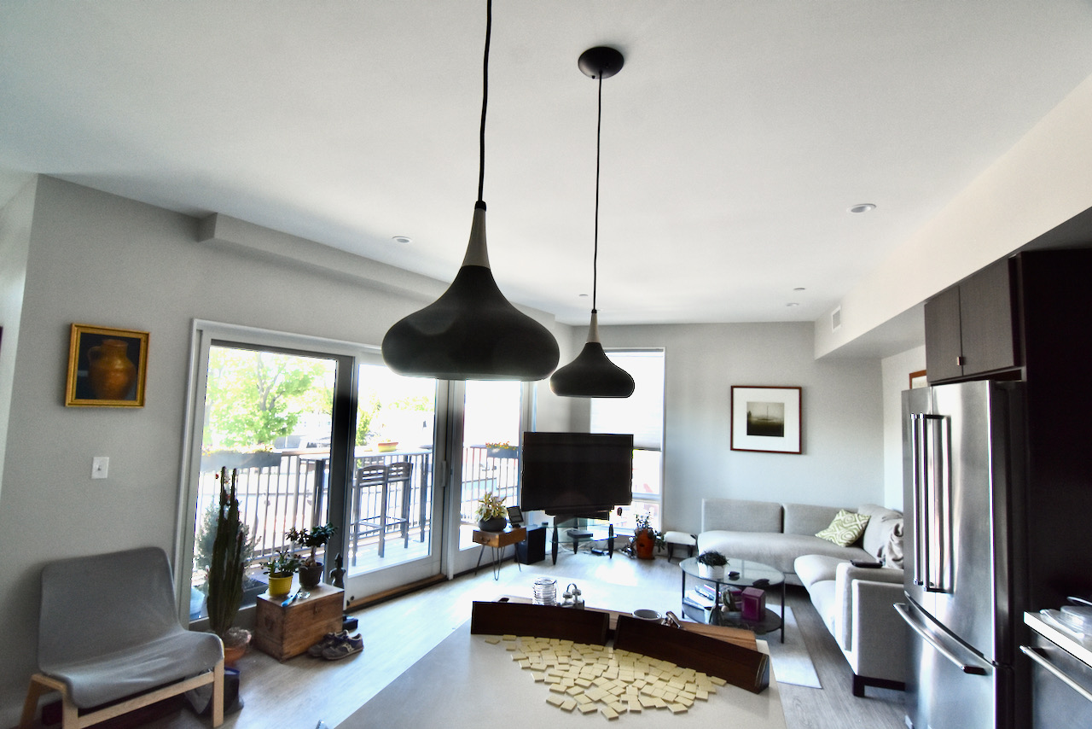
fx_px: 501
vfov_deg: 72.1
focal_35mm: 16
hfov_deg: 95.0
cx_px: 546
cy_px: 364
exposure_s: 1/125
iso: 800
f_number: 5.6
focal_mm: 11
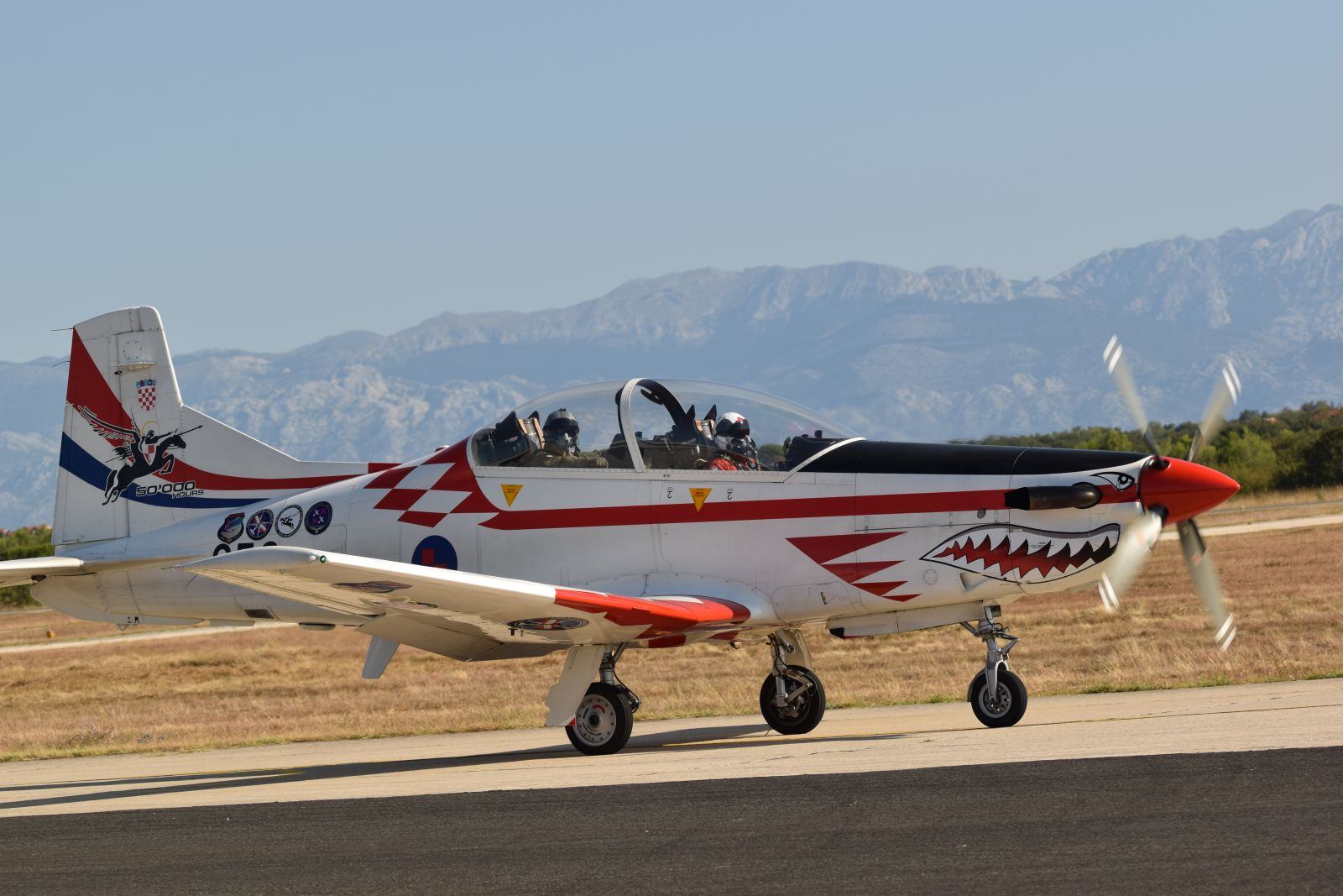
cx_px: 672
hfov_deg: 13.7
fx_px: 5596
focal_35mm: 150
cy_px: 448
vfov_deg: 9.2
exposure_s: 1/640
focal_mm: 100
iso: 100
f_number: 6.3
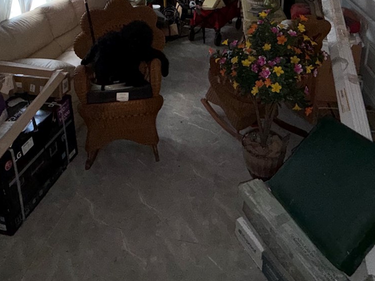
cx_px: 180
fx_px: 325
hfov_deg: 60.0
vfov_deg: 41.5
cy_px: 9
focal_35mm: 30
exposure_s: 1/60
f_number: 2.2
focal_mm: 2.22
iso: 160
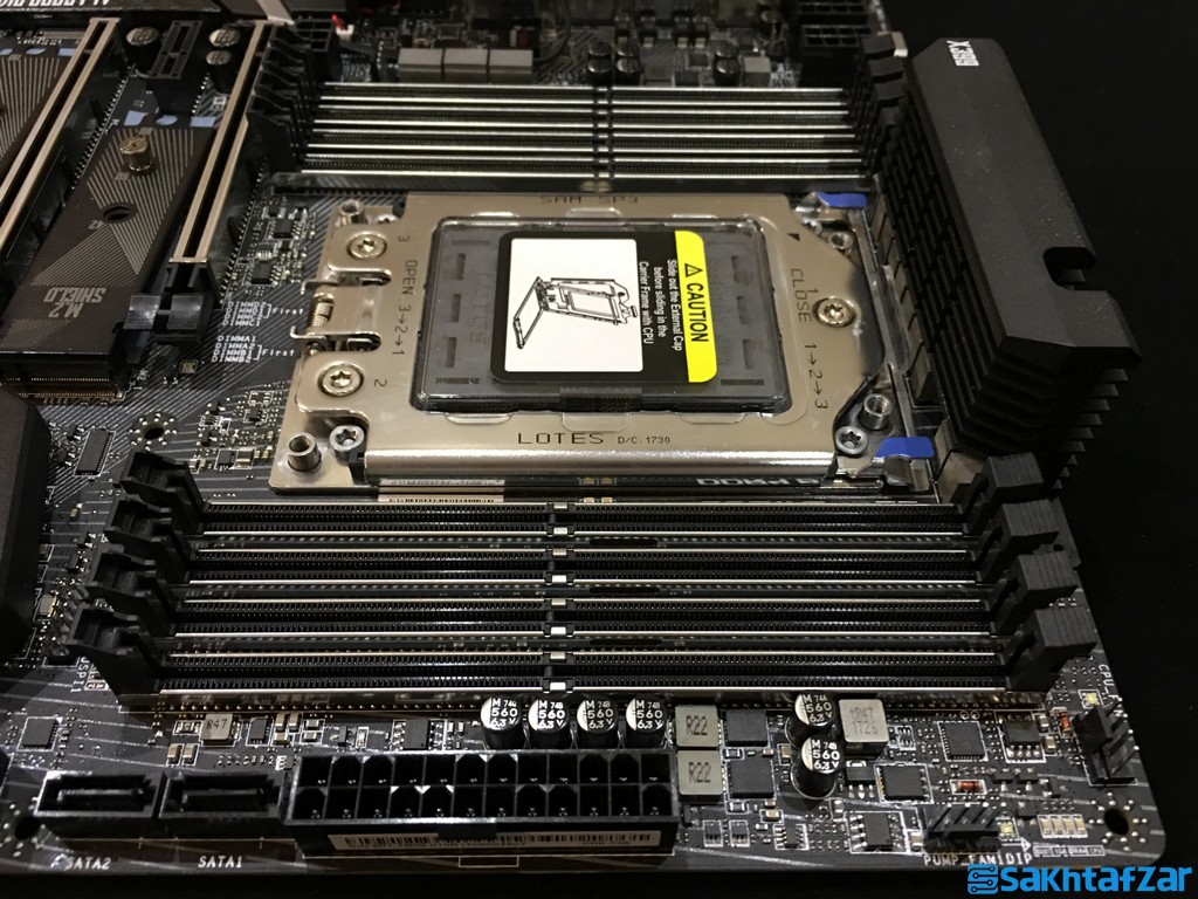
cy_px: 450
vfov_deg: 48.2
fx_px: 1004
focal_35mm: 29
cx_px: 599
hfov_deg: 61.7
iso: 100
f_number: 2.2
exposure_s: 1/8
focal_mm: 4.15
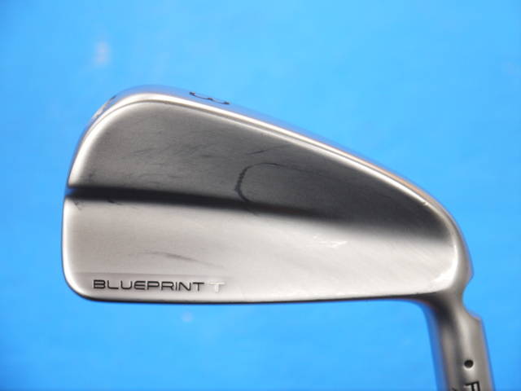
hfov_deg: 23.3
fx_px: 1264
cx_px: 260
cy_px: 196
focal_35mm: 84
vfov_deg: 17.6
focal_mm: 42
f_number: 5.6
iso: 640
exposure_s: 1/80
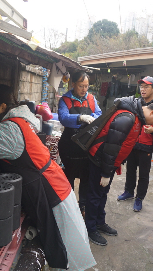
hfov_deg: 31.1
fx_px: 274
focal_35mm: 38
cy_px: 135
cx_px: 89
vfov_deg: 52.8
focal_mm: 16
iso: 160
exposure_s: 1/160
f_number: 4
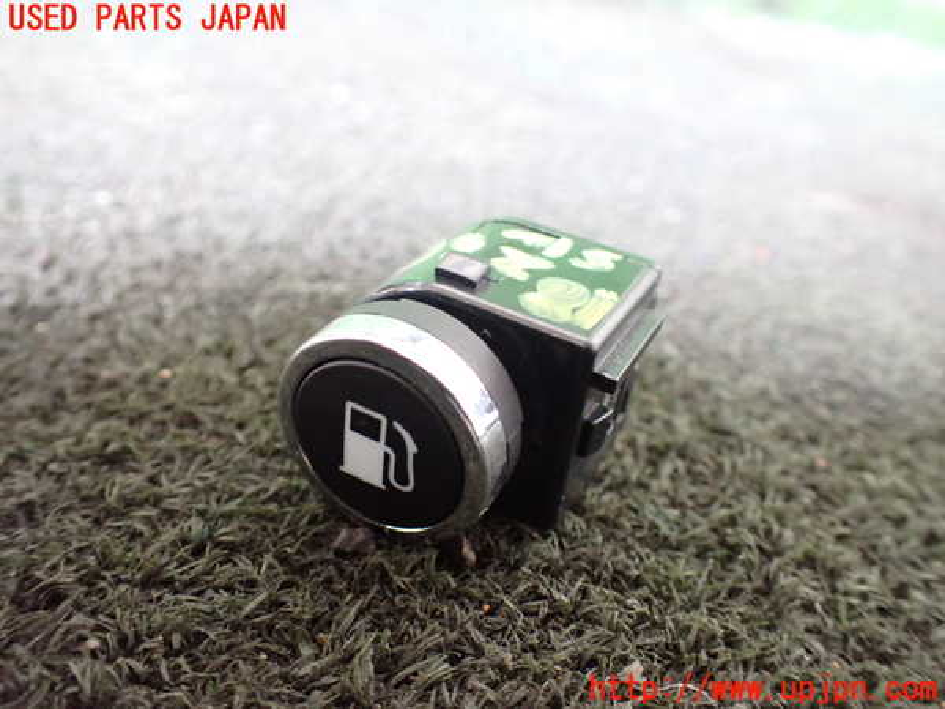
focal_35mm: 30
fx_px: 819
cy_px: 354
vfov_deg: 46.8
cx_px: 472
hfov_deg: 60.0
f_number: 2.3
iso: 1000
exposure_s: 1/30
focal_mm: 5.4
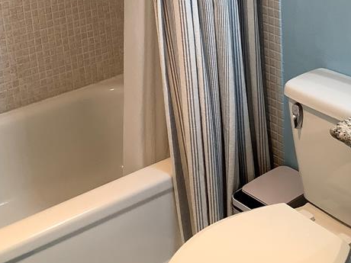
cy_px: -18
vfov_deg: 20.4
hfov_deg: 28.1
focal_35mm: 69
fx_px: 700
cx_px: 156
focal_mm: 3.3
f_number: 2.4
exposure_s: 1/50
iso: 50
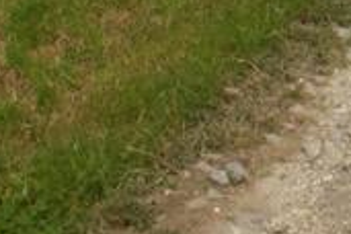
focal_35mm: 136
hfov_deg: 13.7
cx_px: 595
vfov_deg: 9.4
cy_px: -238
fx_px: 1326
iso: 50
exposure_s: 1/200
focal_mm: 5.86
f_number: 8
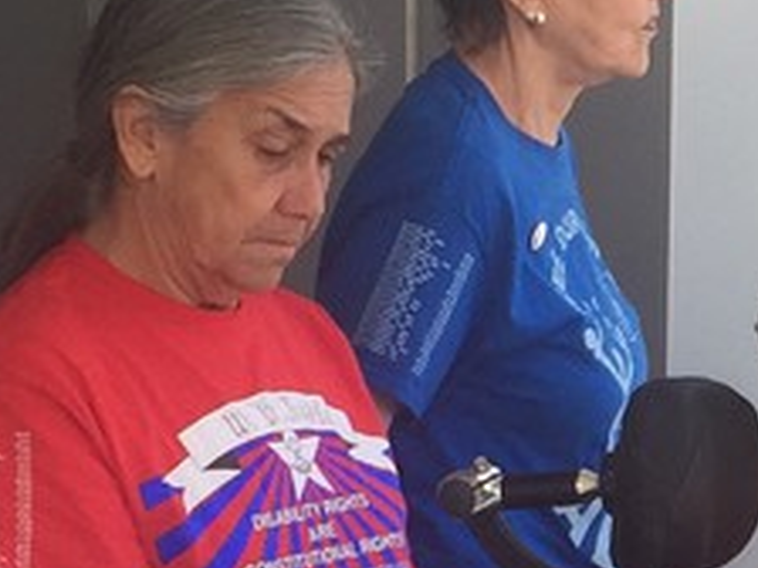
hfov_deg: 11.2
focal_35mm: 172
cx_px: 1025
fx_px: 3766
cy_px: 950
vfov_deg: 8.4
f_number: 2.2
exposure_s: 1/356
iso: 32
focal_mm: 4.15
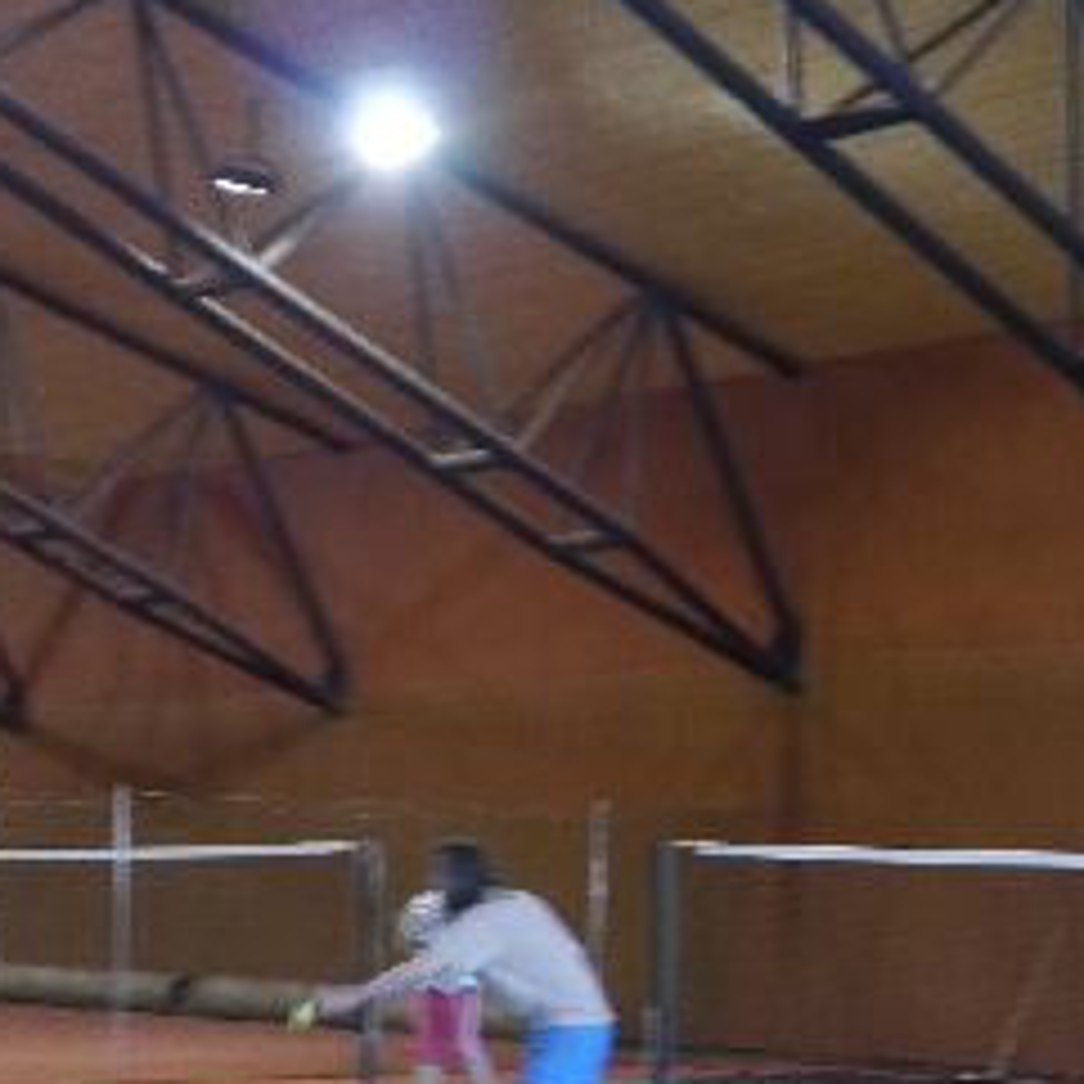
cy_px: 801
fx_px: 3118
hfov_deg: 19.7
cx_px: 553
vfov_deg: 19.6
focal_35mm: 88
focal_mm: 20
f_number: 4.2
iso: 1250
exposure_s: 1/60
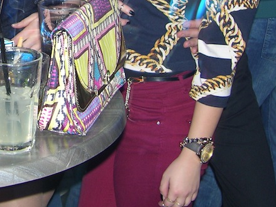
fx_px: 813
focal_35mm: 102
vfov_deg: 14.0
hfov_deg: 18.7
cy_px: -50
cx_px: -11
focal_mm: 8.9
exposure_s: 2
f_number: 2.8
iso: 50
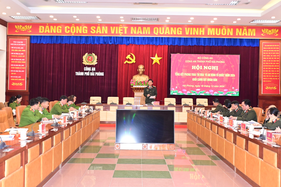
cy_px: 94
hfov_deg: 49.6
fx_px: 304
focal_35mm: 39
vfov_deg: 34.2
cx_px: 140
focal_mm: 26
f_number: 3.8
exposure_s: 1/200
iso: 2500
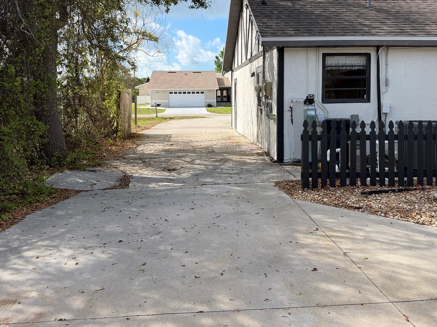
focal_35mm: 32
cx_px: 217
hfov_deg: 56.8
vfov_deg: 43.7
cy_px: 115
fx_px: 404
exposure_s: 1/2801
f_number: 1.78
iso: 80
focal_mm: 6.76
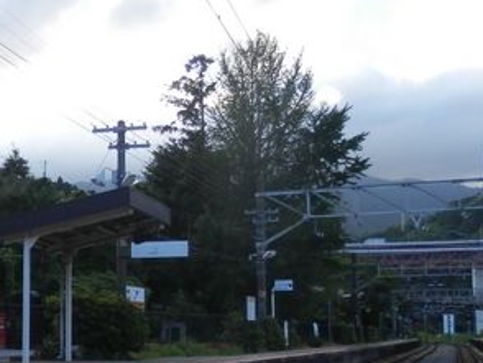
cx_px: 79
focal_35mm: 68
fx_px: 950
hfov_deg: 27.8
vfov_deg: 21.6
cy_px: 243
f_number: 3
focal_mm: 4.5
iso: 80
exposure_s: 1/200
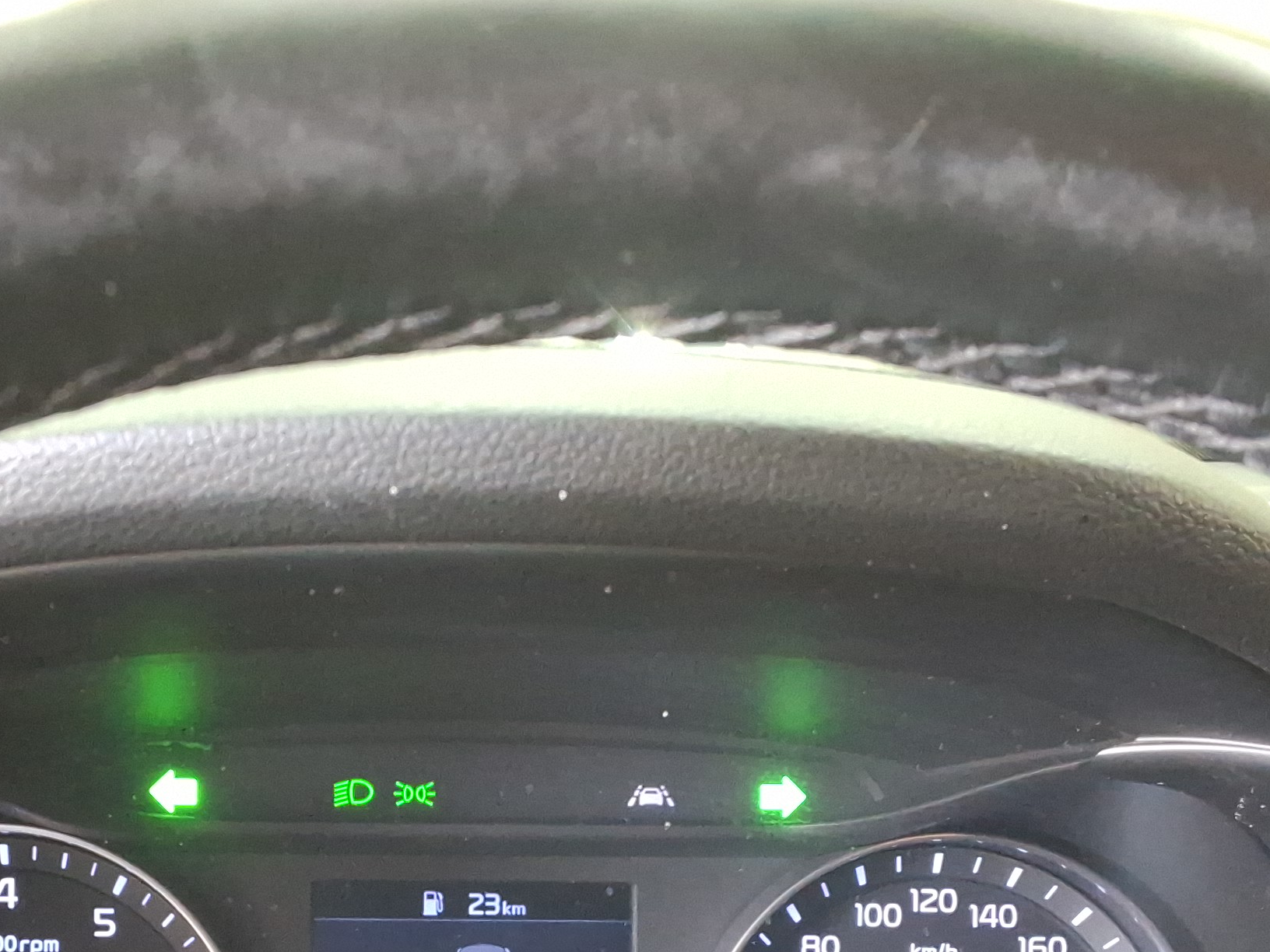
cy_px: 947
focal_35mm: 56
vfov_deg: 24.9
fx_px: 2055
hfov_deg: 34.2
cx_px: 480
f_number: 1.9
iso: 267
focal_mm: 2.91
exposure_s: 1/24
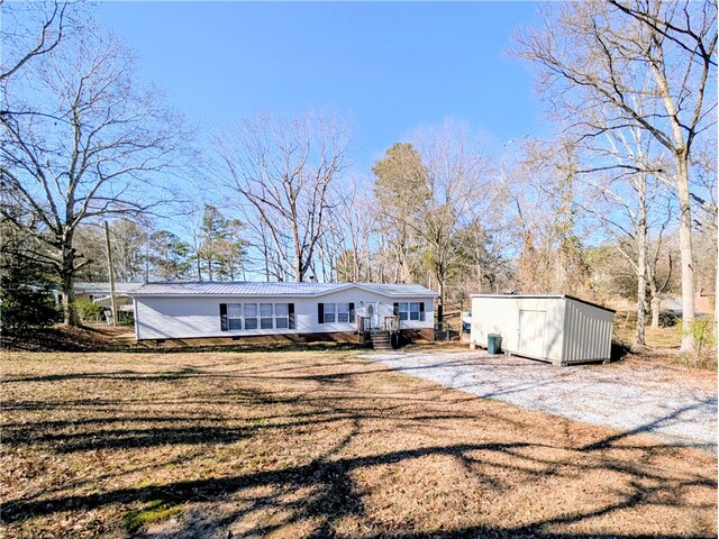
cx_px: 360
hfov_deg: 110.5
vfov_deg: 94.5
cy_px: 270
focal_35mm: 12
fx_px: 249
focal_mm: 2.02
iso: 54
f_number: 1.7
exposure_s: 1/2786
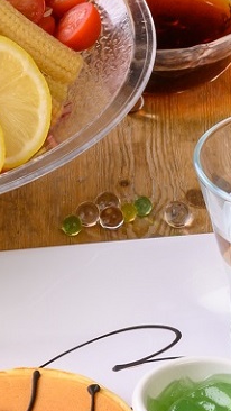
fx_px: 3581
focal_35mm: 329
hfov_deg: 3.7
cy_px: 390
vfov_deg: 6.5
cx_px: 260
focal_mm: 60
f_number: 19
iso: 280
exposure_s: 1/90
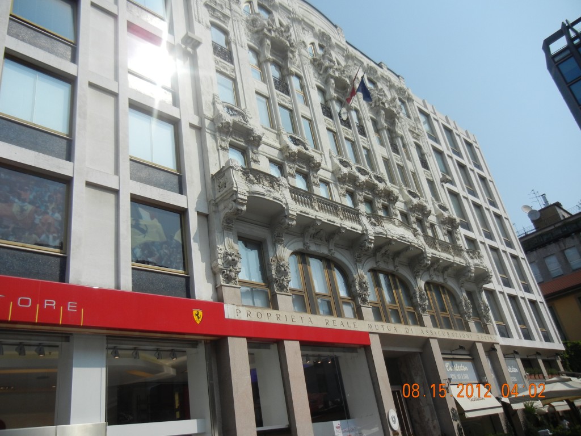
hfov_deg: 60.0
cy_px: 218
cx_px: 290
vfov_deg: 46.8
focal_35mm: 30
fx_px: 504
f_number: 7
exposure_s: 1/628
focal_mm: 5.4
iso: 160
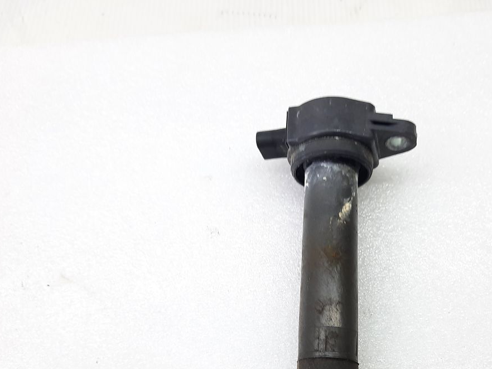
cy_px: 249
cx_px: 292
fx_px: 483
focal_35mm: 34
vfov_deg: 41.2
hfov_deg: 53.6
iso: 80
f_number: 2
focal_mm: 4.6
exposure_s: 1/50
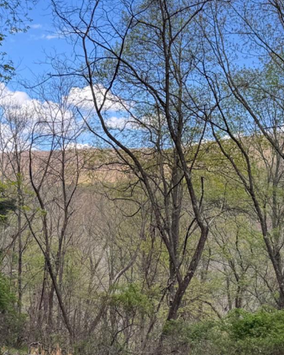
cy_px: 205
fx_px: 662
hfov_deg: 24.1
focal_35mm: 63
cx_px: 102
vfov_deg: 30.0
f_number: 1.78
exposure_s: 1/1456
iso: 80
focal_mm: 6.76
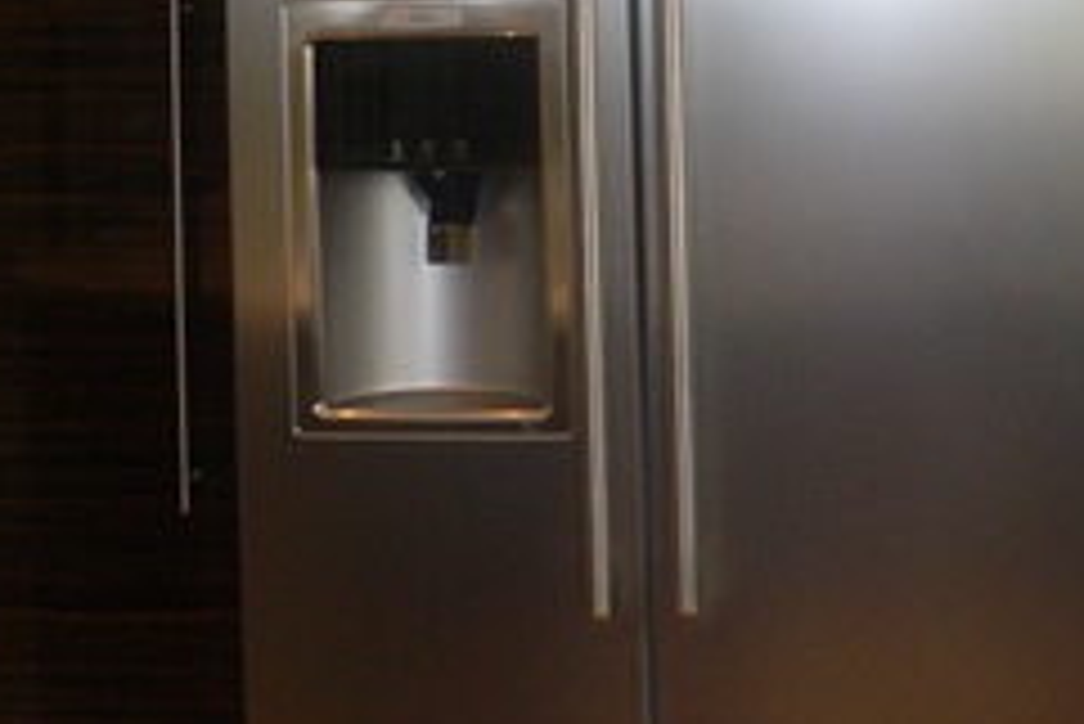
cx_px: 913
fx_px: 2832
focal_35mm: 94
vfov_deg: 14.1
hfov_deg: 21.3
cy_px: -148
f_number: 2.8
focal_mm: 6.3
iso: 100
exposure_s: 1/30
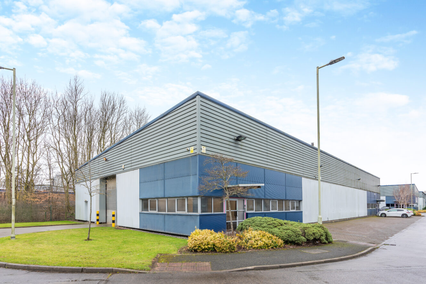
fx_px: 189
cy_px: 142
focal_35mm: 16
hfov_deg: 96.7
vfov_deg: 73.8
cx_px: 213
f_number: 8
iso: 100
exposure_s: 1/15
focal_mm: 16
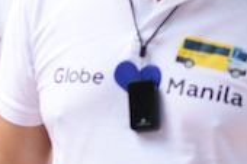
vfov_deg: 3.4
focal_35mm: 401
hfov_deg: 5.1
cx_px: -254
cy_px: -33
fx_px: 2749
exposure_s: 1/400
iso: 100
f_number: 2
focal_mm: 85
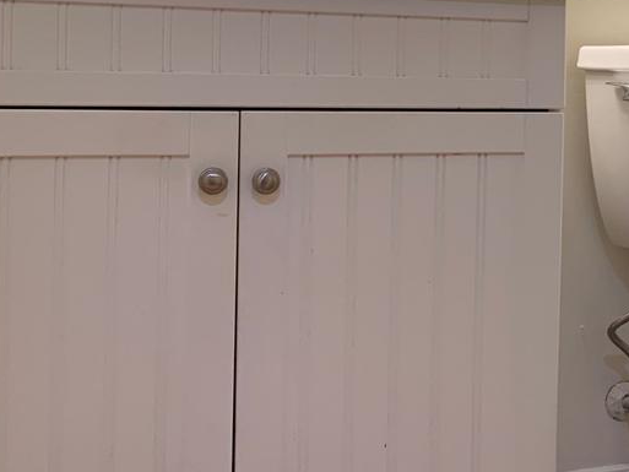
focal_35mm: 73
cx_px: 829
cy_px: 94
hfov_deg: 23.4
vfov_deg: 20.0
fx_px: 1327
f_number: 1.8
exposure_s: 1/60
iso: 64
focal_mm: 4.25
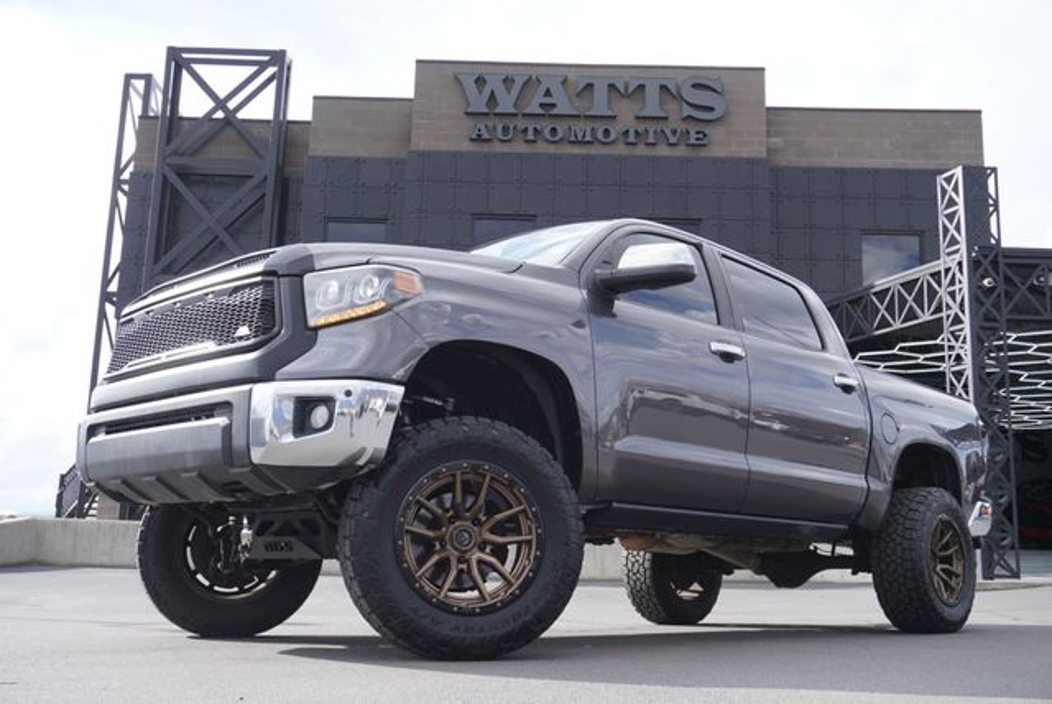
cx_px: 526
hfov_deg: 51.2
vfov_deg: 35.6
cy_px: 352
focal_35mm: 38
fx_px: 1097
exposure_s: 1/160
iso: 100
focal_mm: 25
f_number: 6.3
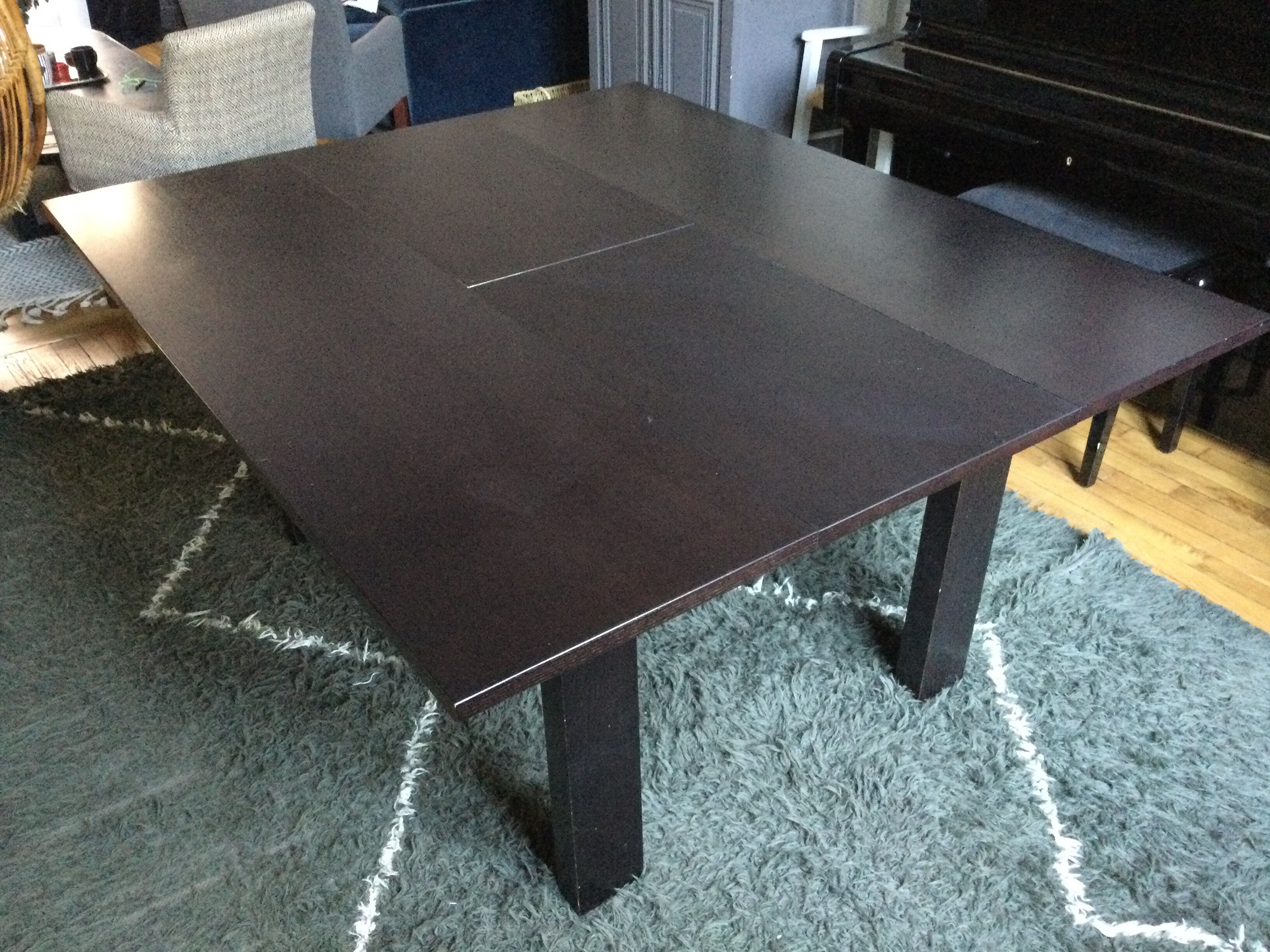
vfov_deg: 45.4
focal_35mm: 31
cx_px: 635
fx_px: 1137
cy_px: 476
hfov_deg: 58.4
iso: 640
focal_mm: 3.3
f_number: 2.4
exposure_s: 1/17
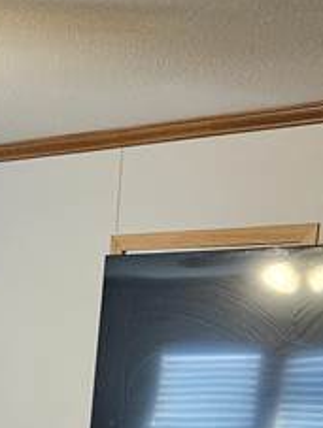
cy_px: 627
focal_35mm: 97
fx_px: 1203
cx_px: -102
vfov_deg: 18.2
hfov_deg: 14.6
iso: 500
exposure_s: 1/60
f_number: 1.8
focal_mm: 5.4
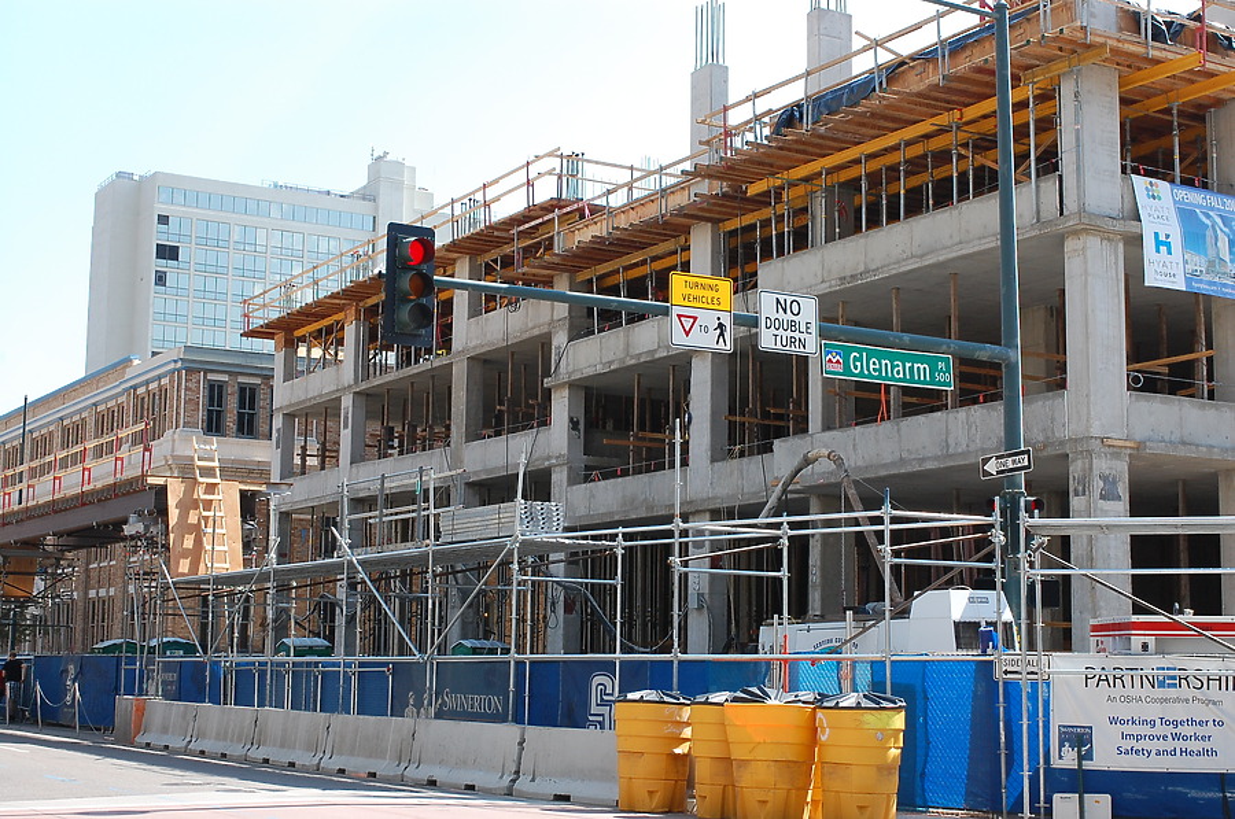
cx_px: 618
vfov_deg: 23.7
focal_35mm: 57
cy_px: 410
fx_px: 1952
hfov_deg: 35.1
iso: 400
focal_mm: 38
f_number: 10
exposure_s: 1/200
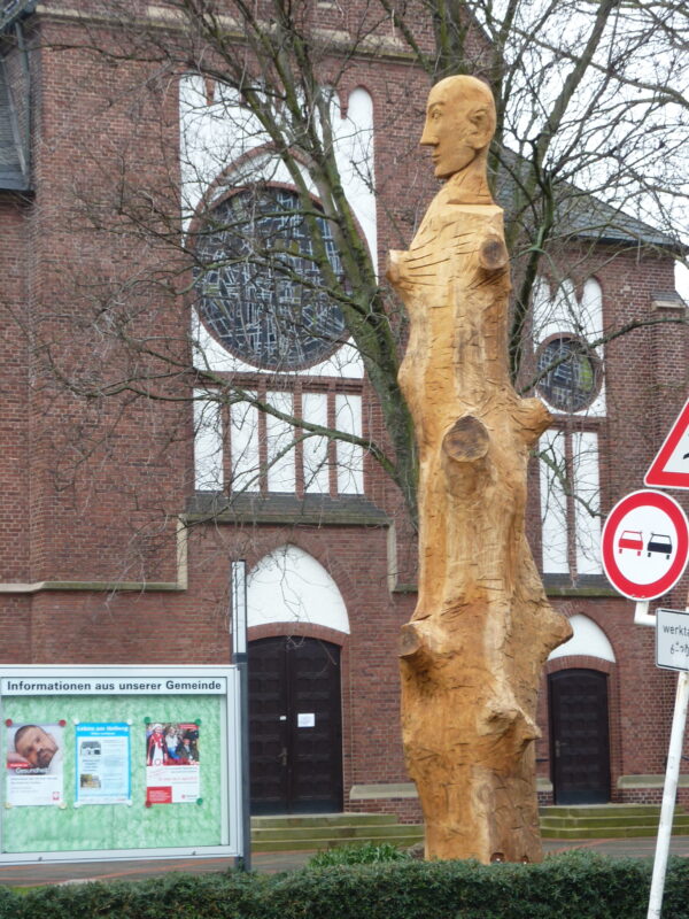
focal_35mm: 87
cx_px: 344
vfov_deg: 22.5
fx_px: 2309
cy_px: 460
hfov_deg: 17.0
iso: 80
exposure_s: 1/50
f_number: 4.1
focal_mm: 11.9
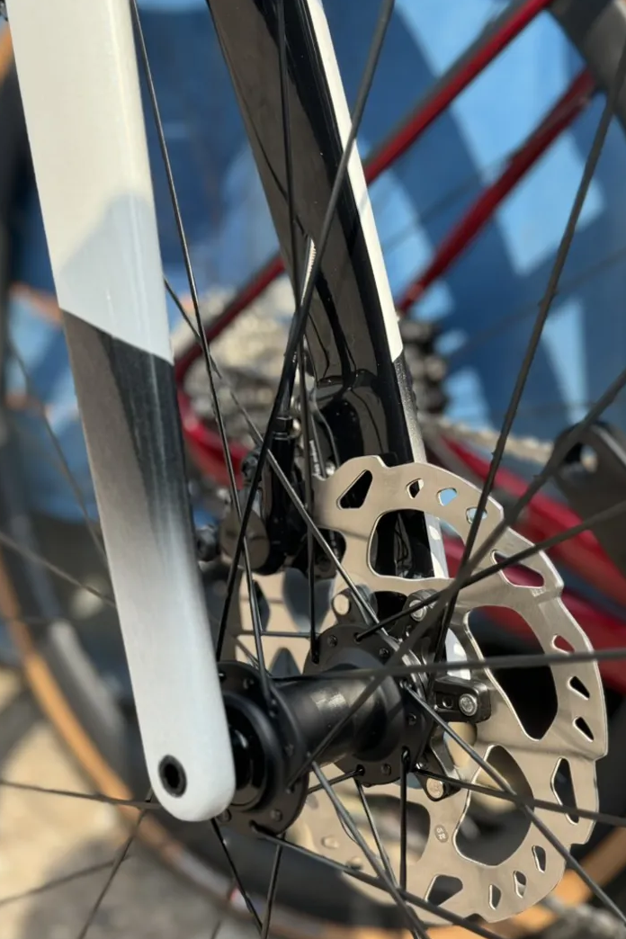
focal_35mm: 51
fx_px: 1330
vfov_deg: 38.9
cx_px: 309
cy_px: 475
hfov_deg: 26.5
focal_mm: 6.76
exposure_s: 1/1059
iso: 64
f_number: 1.78
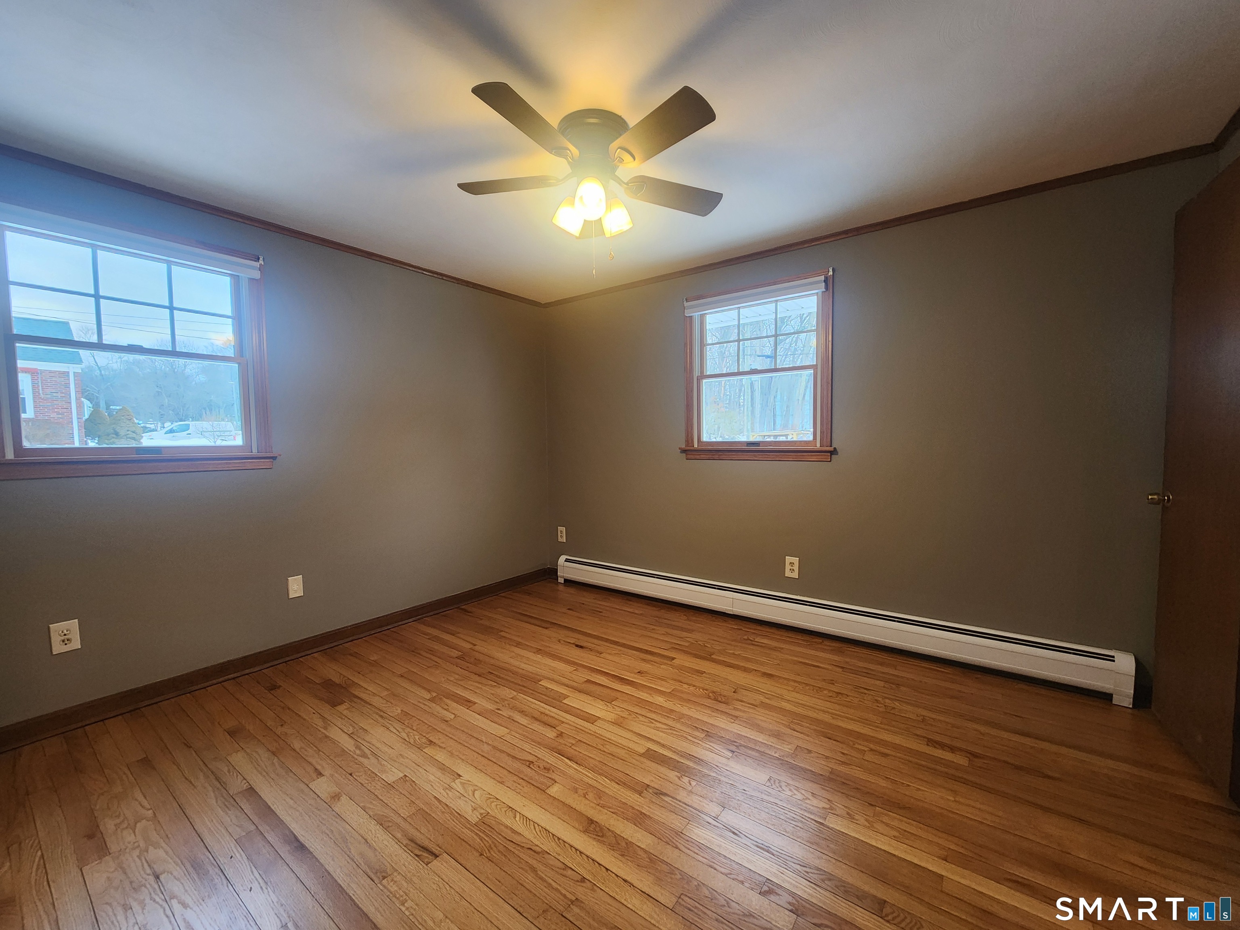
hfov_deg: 106.2
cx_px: 620
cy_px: 465
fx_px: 466
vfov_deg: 89.9
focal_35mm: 13
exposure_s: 1/60
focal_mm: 2.2
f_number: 2.2
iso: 320
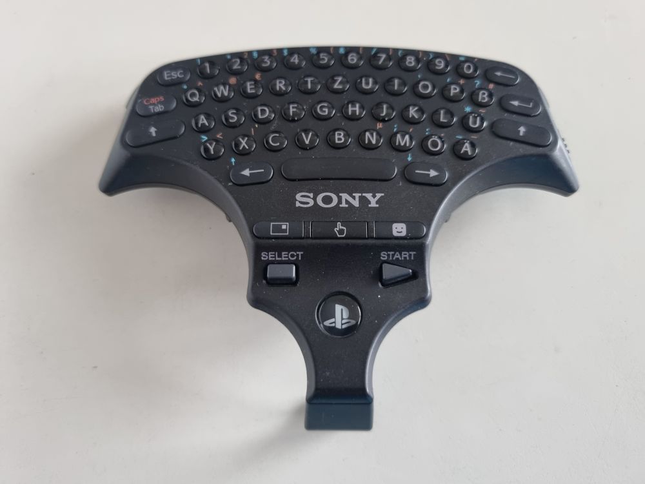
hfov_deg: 67.3
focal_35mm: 26
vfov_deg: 53.1
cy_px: 242
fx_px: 484
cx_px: 322
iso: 250
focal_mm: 5.4
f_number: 1.8
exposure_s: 1/50
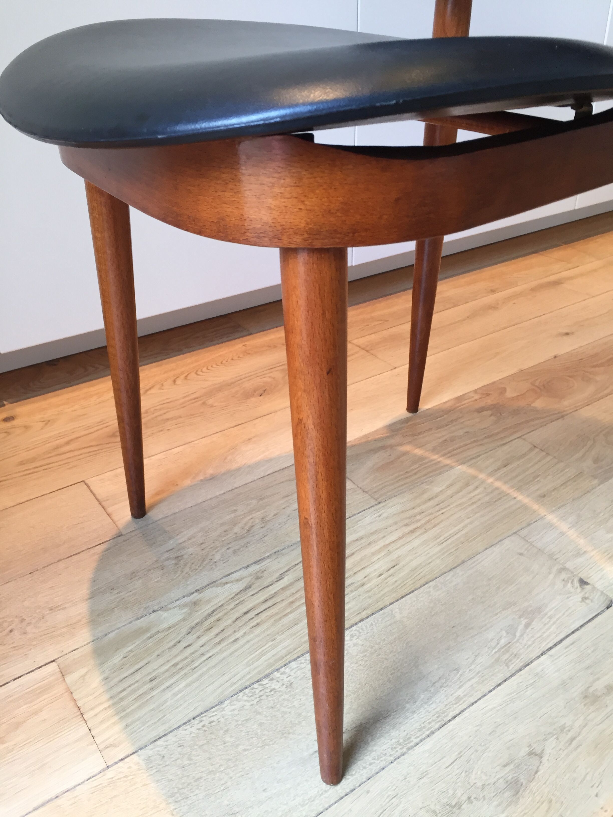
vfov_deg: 61.7
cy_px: 408
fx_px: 685
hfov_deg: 48.2
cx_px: 306
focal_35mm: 29
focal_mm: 4.15
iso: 100
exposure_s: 1/33
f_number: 2.2
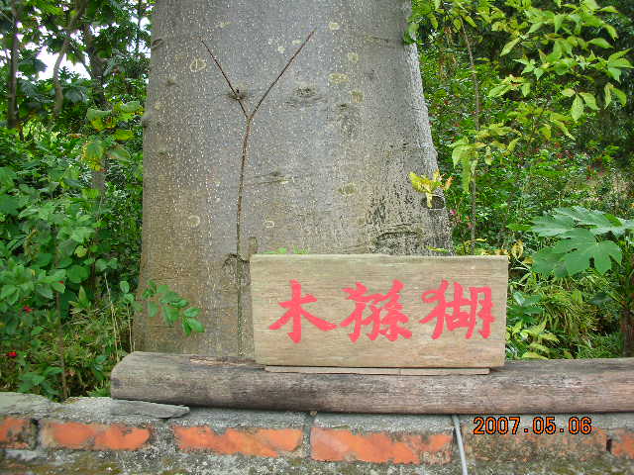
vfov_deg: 40.7
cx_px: 317
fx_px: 641
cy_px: 238
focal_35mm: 35
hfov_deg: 52.6
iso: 50
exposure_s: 1/114
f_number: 3
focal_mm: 5.8
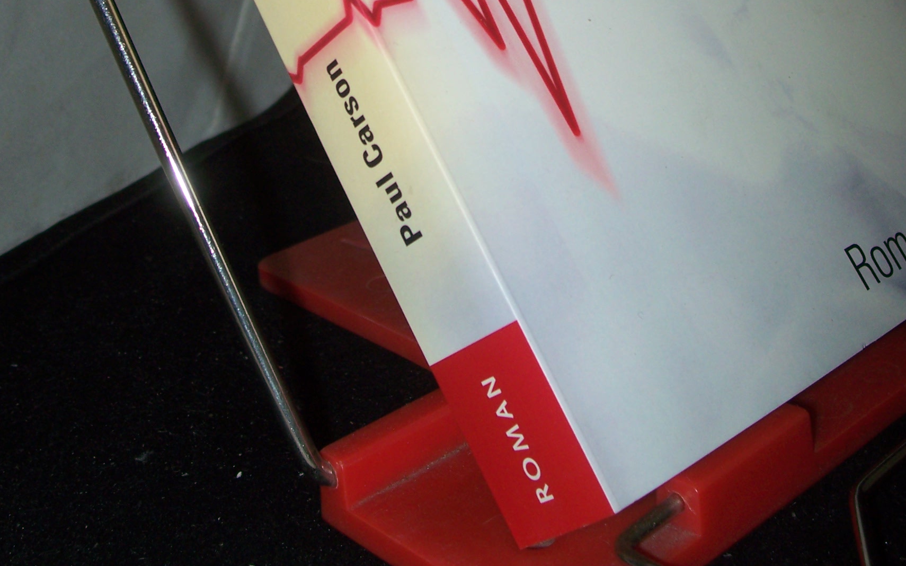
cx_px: 449
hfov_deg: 34.0
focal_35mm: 60
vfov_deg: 20.7
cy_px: -39
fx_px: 1481
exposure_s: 1/60
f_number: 2.8
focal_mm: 7
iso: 80
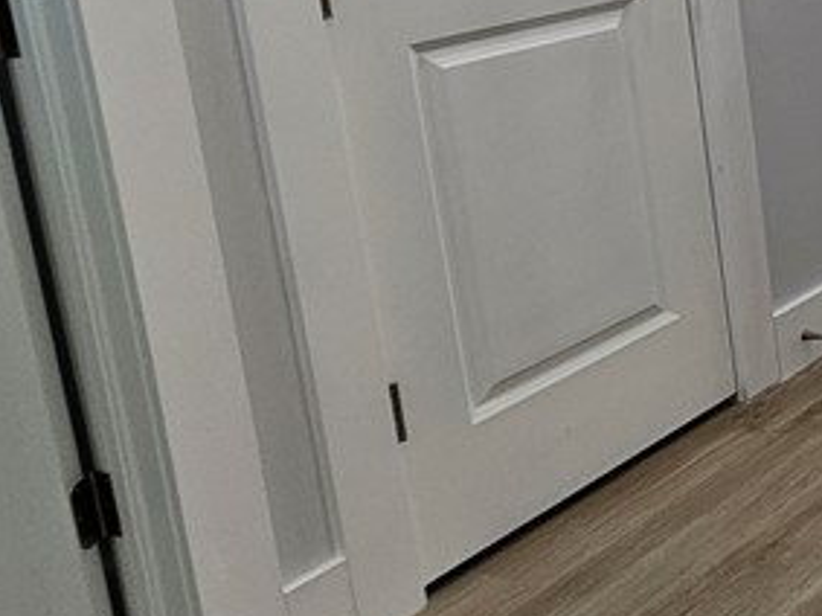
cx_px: 1438
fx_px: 1116
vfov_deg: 28.4
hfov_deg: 23.3
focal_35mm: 47
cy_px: -41
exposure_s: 1/60
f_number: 2.2
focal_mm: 2.2
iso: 50
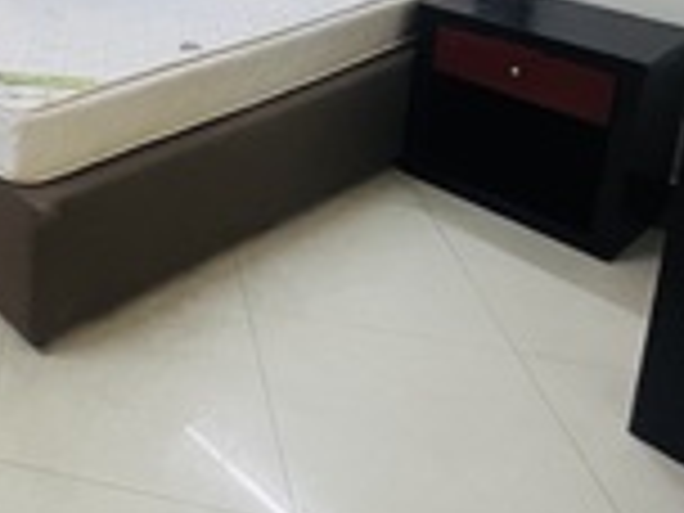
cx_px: -124
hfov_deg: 37.2
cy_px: -124
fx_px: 771
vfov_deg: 30.4
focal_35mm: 39
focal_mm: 1.57
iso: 250
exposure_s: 1/50
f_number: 1.8
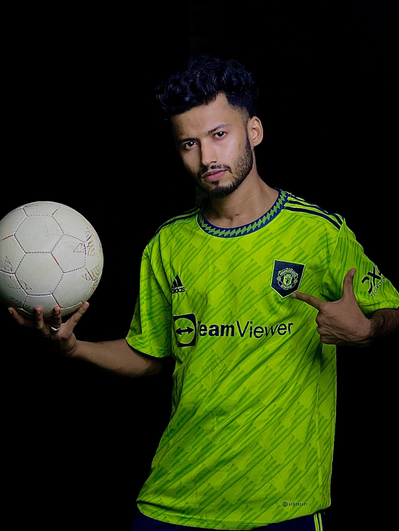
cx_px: 213
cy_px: 322
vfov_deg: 18.7
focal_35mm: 105
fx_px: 1614
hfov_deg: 14.1
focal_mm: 9
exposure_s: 1/40
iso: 400
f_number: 2.8
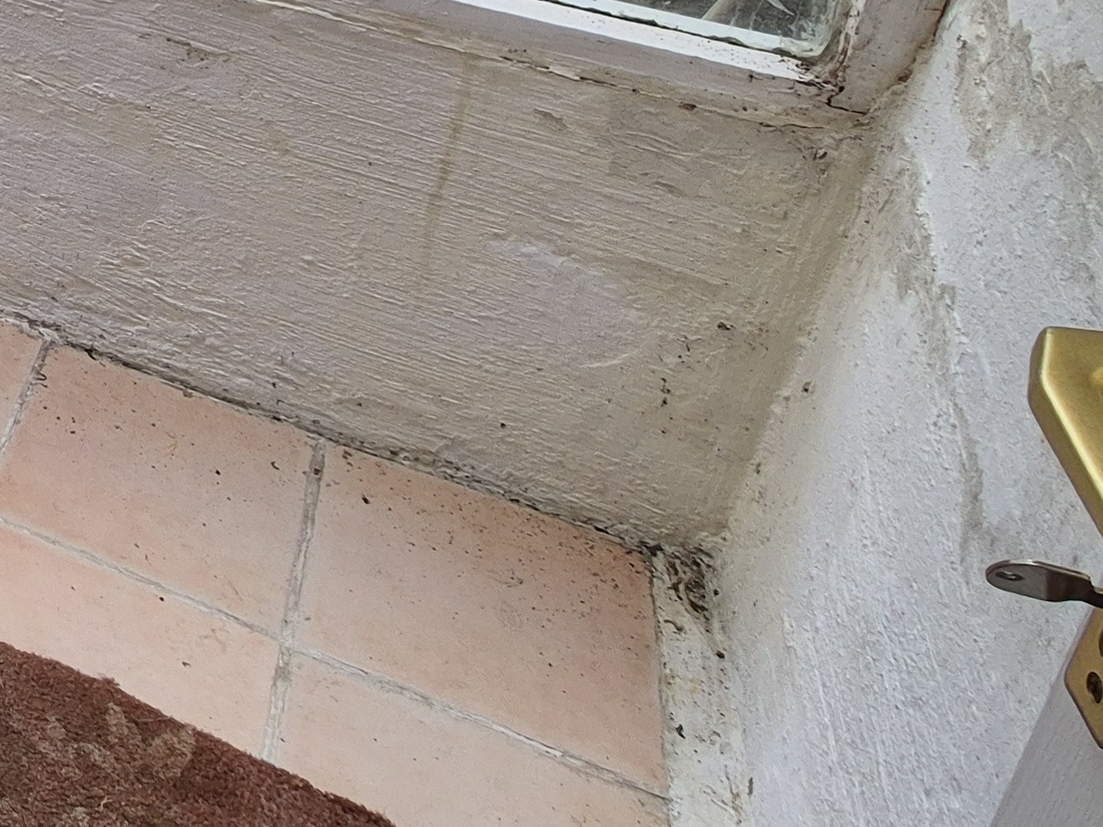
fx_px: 1402
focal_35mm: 44
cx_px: -542
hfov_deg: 28.4
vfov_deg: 27.1
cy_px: -270
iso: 50
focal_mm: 2.2
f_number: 2.2
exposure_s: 1/218
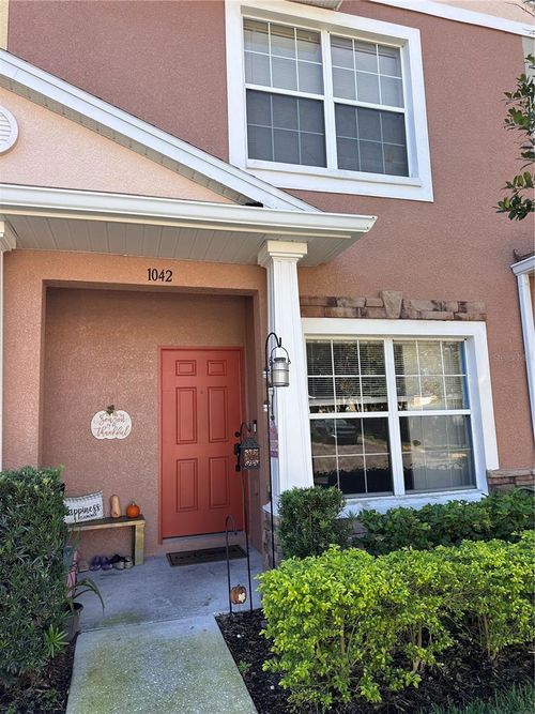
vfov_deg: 71.6
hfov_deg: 56.8
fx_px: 495
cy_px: 357
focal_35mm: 24
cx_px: 268
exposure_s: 1/642
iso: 80
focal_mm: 6.86
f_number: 1.78
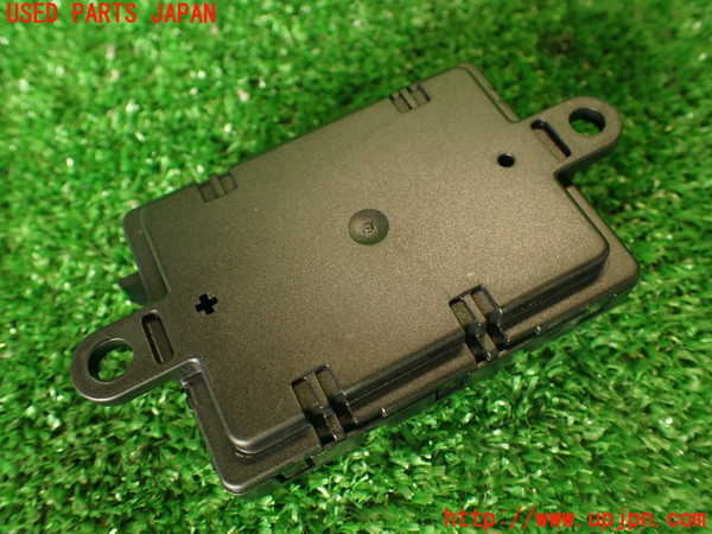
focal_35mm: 30
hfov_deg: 60.0
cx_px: 356
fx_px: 617
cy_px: 267
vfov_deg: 46.8
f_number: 2.3
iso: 200
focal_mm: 5.4
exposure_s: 1/40
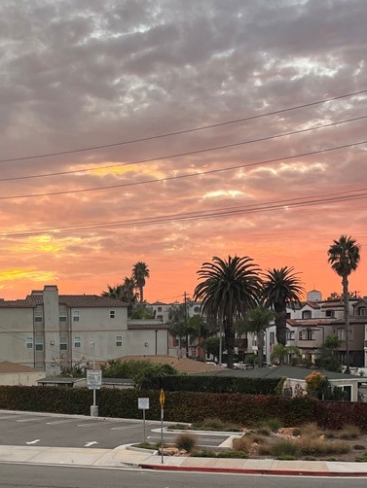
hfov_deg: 27.0
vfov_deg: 35.3
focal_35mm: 53
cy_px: 368
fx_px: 749
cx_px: 74
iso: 80
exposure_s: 1/121
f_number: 1.6
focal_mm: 5.1
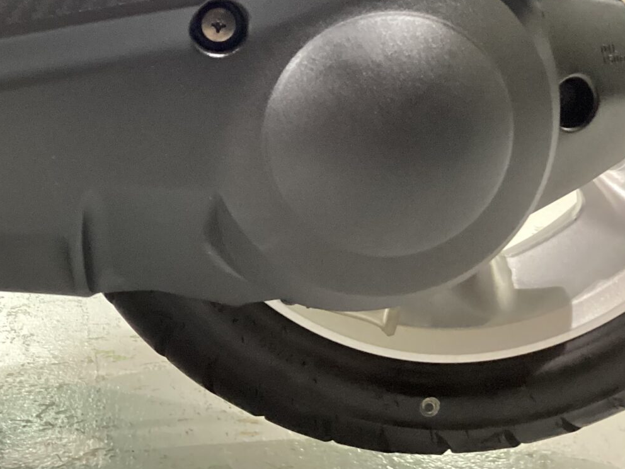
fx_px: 1083
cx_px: 88
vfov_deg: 23.7
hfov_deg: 31.0
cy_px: 42
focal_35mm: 60
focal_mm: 3.3
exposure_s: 1/30
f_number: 2.4
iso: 400
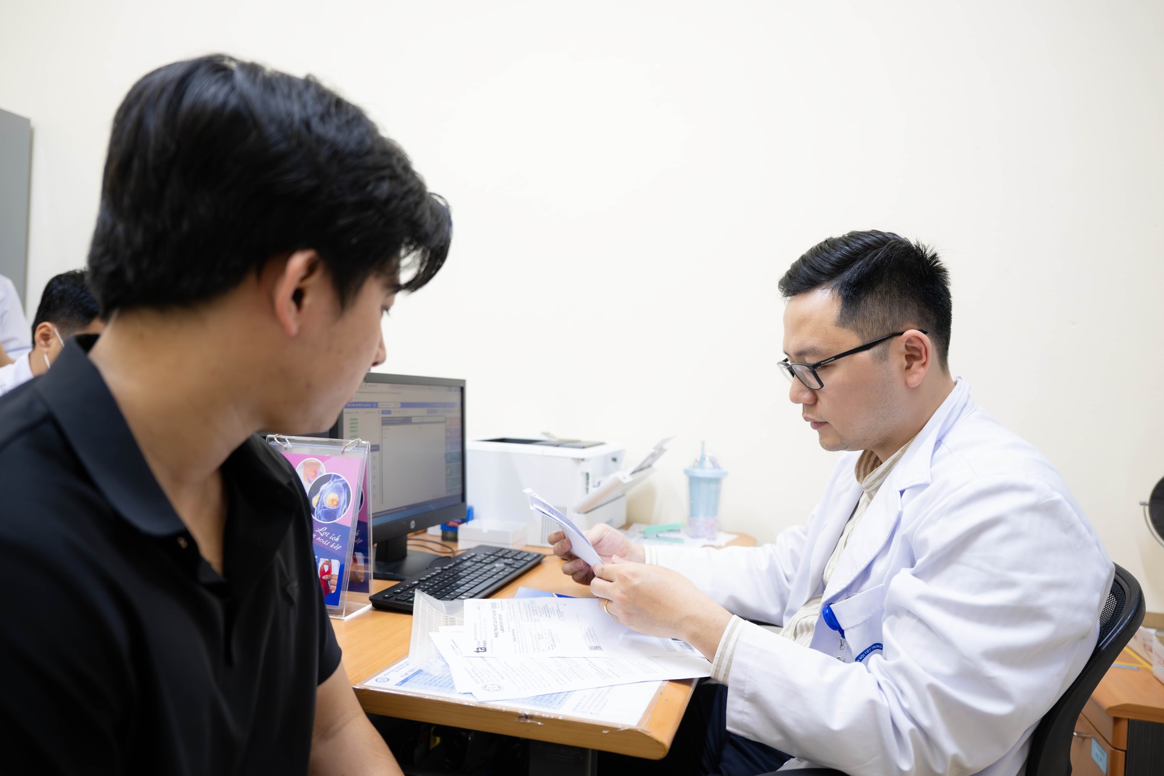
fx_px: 808
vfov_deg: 51.3
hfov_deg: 71.5
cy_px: 377
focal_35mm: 25
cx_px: 603
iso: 1250
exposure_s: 1/200
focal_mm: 24
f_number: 2.8
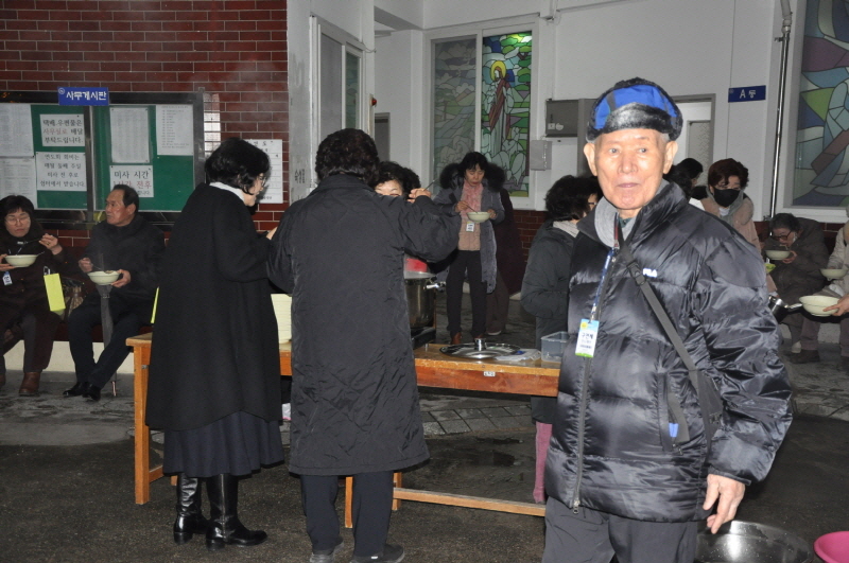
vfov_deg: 29.8
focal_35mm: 45
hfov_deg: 43.7
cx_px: 424
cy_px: 282
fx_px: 1060
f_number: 4.2
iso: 800
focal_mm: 30
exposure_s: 1/60
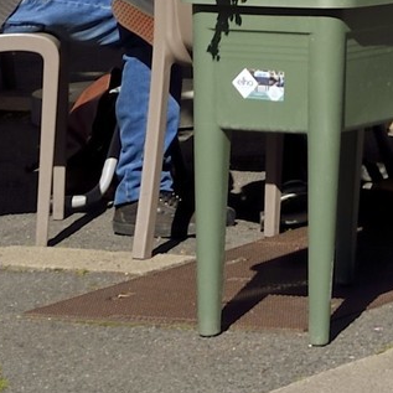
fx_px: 3725
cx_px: 459
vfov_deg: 5.6
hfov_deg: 6.0
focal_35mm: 290
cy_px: -857
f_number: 14
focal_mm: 45
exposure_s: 1/320
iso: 200
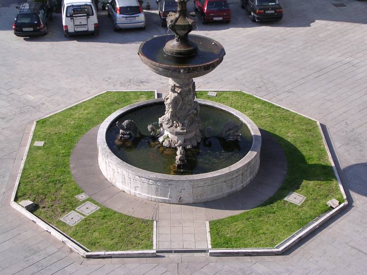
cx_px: 184
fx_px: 710
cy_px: 138
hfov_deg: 29.0
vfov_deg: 21.9
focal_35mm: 67
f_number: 3.6
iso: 100
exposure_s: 1/411
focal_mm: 10.2
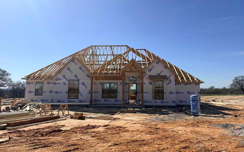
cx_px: 121
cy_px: 63
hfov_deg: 66.5
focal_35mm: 28
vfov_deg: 44.4
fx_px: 186
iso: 50
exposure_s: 1/6993
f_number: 1.6
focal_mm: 5.96
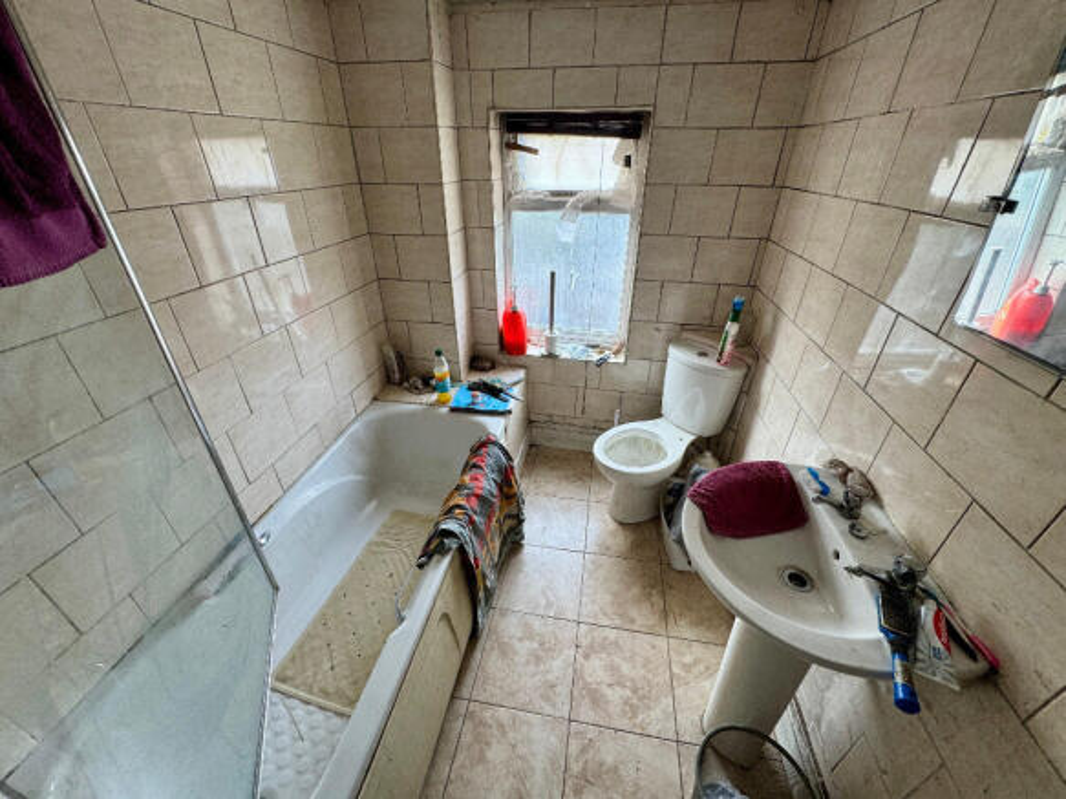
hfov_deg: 102.1
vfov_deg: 85.7
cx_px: 533
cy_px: 400
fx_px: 431
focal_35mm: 14
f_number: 2.2
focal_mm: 2.22
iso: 100
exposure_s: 1/99
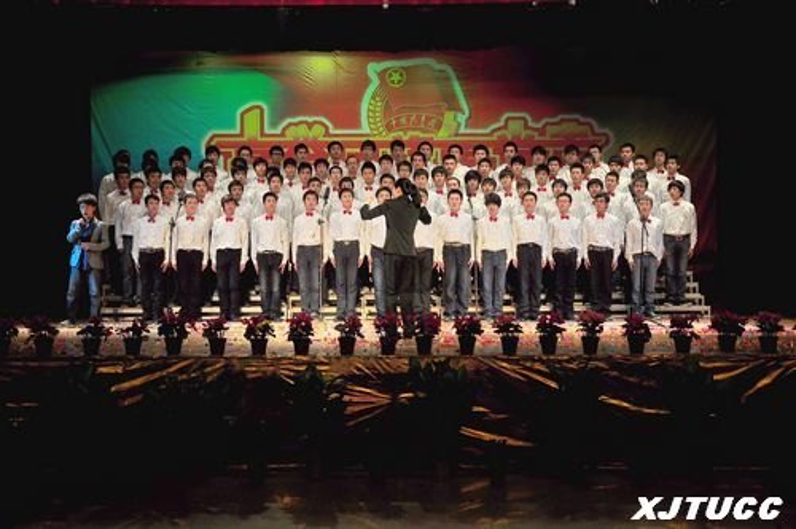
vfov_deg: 26.4
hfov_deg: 38.9
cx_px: 398
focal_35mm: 51
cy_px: 264
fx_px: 1126
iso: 200
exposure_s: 1/125
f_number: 4.2
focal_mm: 34
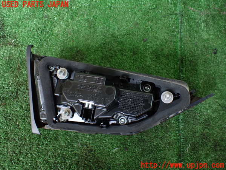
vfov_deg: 46.8
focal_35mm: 30
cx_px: 113
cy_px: 85
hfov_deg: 60.0
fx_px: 196
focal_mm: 5.4
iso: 800
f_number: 2.3
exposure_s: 1/60
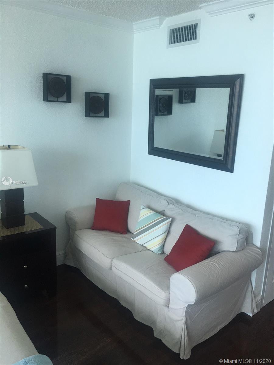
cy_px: 182
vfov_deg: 61.7
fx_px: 306
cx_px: 137
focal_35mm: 29
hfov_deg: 48.2
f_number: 2.2
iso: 40
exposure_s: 1/120
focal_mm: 4.15
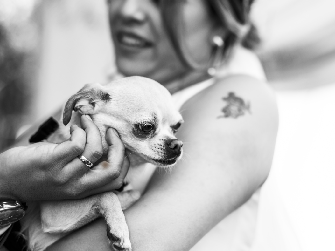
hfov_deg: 21.3
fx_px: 890
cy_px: 126
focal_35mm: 92
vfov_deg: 16.1
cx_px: 184
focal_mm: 56
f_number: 1.8
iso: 320
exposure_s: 1/4000
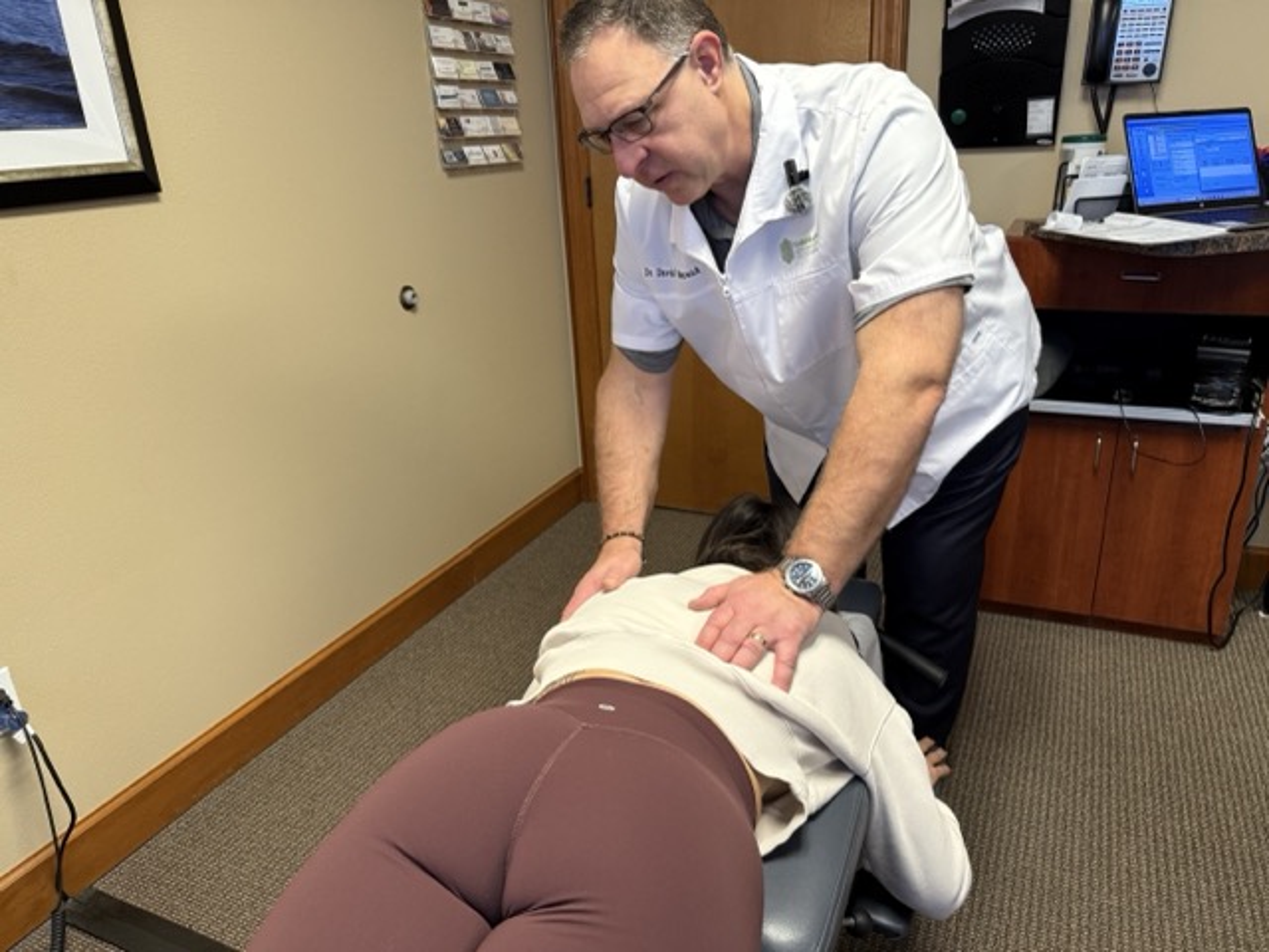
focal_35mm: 24
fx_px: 880
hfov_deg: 71.6
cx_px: 634
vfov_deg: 56.8
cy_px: 476
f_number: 1.78
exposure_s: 1/60
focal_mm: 6.76
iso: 250
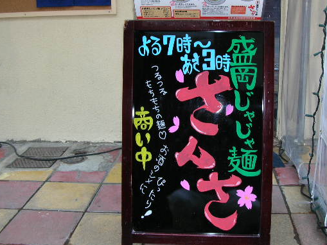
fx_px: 416
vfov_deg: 32.9
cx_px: 196
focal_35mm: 44
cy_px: 115
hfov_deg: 42.7
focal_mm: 5.8
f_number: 2.8
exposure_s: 1/30
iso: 50
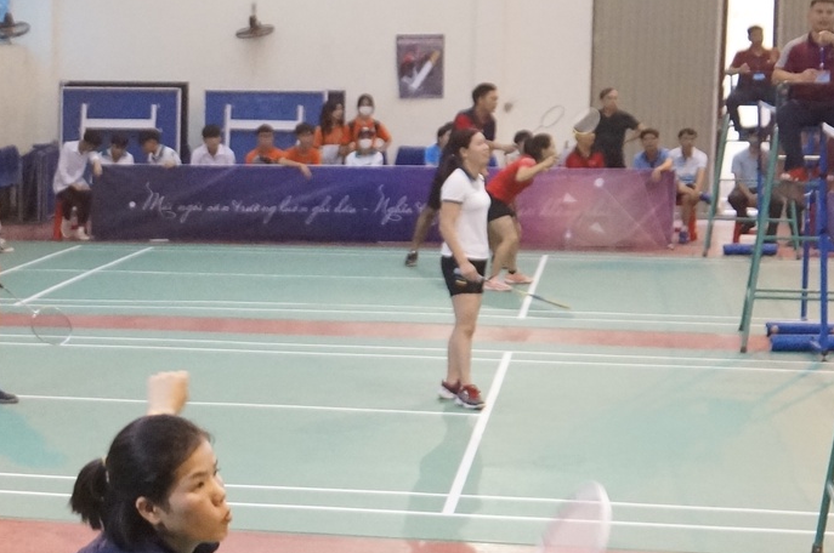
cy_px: 328
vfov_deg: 13.6
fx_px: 2324
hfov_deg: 19.1
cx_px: -188
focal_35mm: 100
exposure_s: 1/100
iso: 3200
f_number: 5
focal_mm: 23
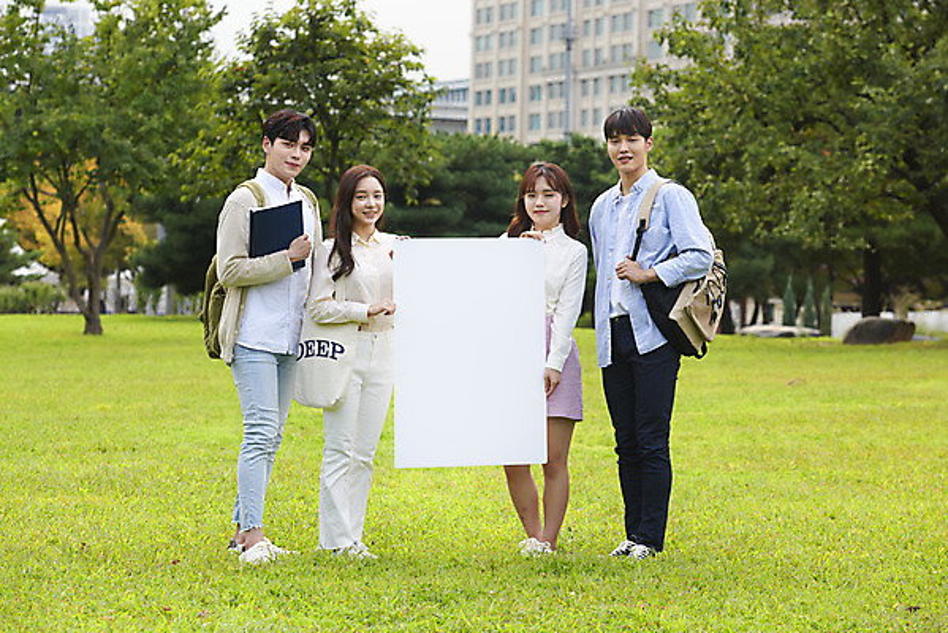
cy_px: 316
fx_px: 2898
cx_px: 474
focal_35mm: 110
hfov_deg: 18.6
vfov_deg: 12.5
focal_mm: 110
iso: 320
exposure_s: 1/500
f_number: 4.5
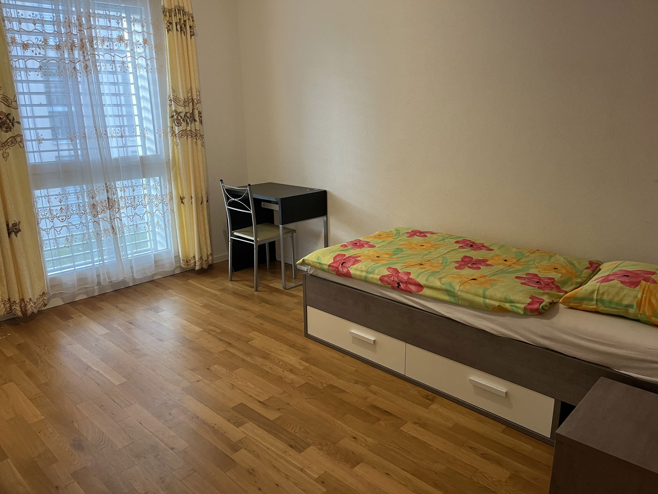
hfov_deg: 67.3
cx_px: 329
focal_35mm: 26
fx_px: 494
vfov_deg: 53.1
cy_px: 247
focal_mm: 5.1
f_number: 1.6
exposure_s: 1/50
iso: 125
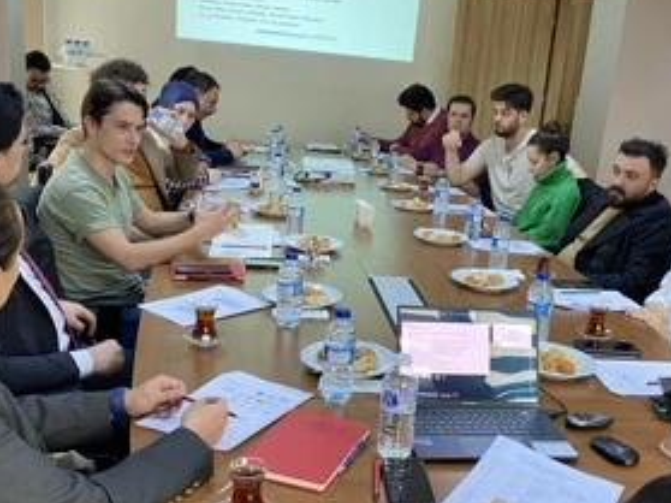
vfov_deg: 35.1
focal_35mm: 41
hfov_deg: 45.5
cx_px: 404
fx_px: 794
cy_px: 286
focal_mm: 4.25
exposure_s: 1/50
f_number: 1.8
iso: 160
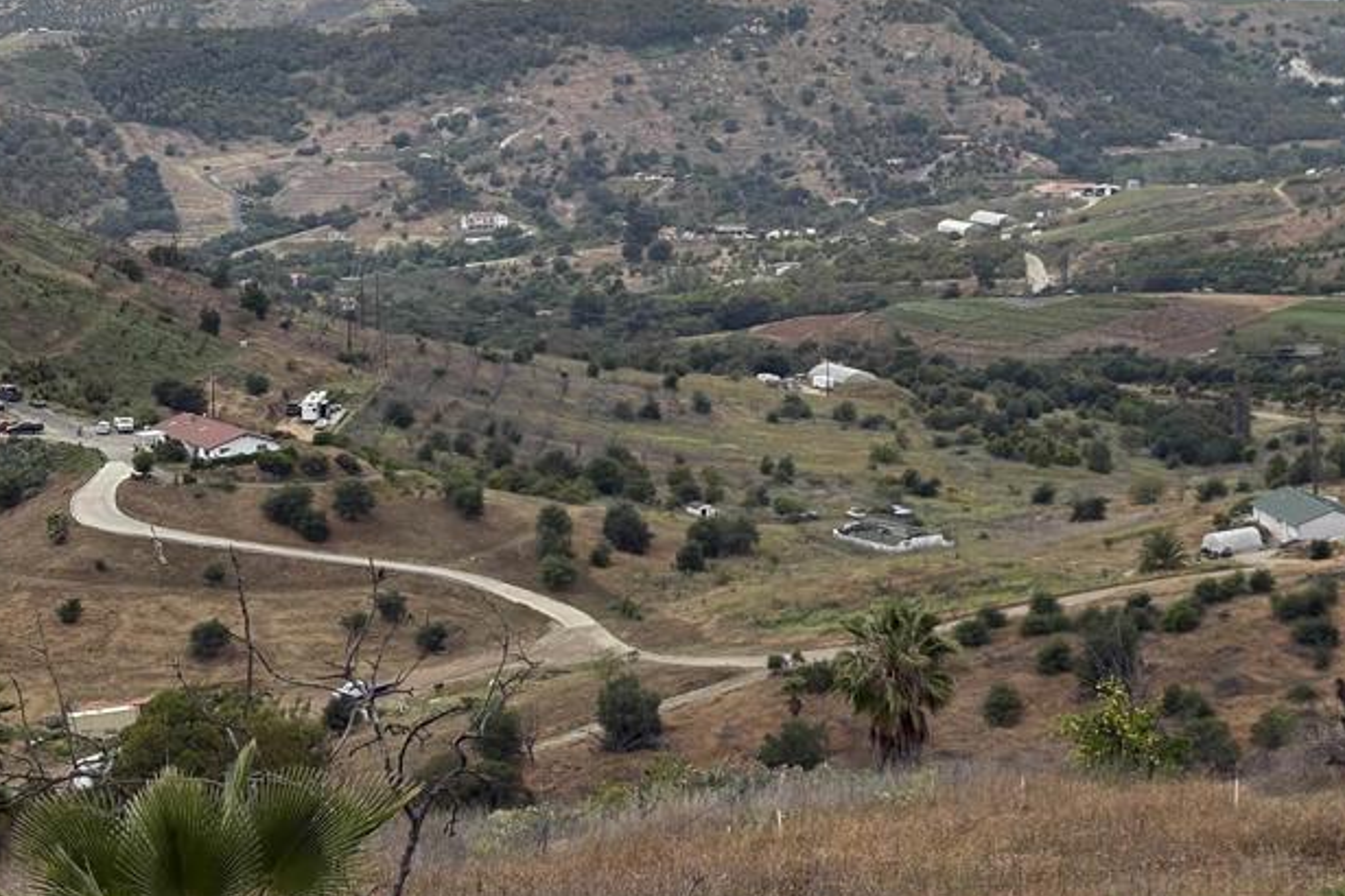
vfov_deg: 15.1
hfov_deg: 22.4
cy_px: 190
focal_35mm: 90
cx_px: 1026
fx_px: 3362
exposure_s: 1/2283
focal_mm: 5.96
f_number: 1.6
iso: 40
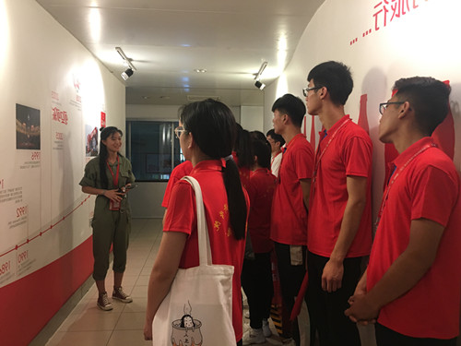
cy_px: 173
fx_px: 386
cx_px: 230
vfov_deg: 48.2
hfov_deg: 61.7
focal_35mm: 29
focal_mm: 4.15
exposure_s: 1/33
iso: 160
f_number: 2.2
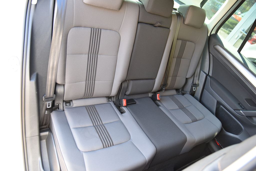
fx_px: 171
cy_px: 86
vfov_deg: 53.2
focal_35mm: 24
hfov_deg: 73.7
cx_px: 128
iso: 500
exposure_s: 1/40
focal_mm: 24
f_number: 4
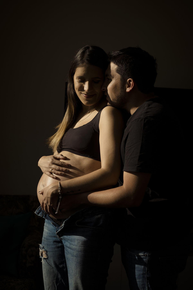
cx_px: 96
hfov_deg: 16.3
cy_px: 145
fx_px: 675
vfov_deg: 24.2
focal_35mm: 84
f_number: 4
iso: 400
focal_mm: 56
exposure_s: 1/1000
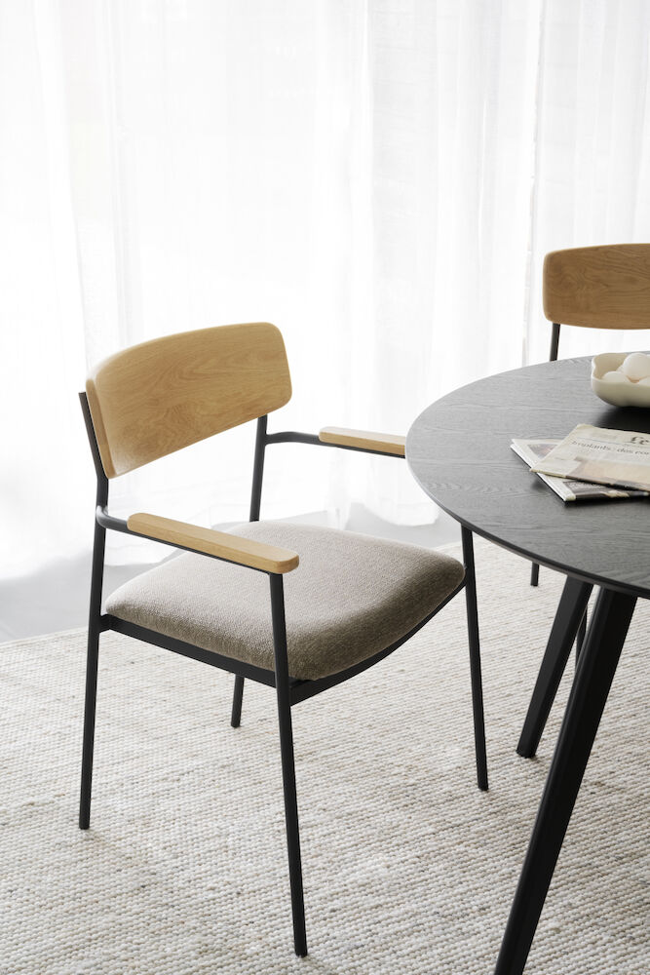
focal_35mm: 51
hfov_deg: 26.5
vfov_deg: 38.9
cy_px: 488
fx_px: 1381
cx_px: 325
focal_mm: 51
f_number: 7.1
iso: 250
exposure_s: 1/4
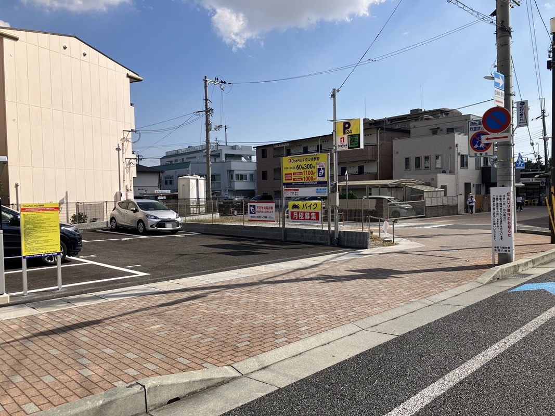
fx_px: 449
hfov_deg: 63.4
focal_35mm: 28
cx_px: 278
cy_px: 208
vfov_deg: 49.7
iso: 32
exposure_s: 1/2857
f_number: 1.8
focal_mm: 3.99
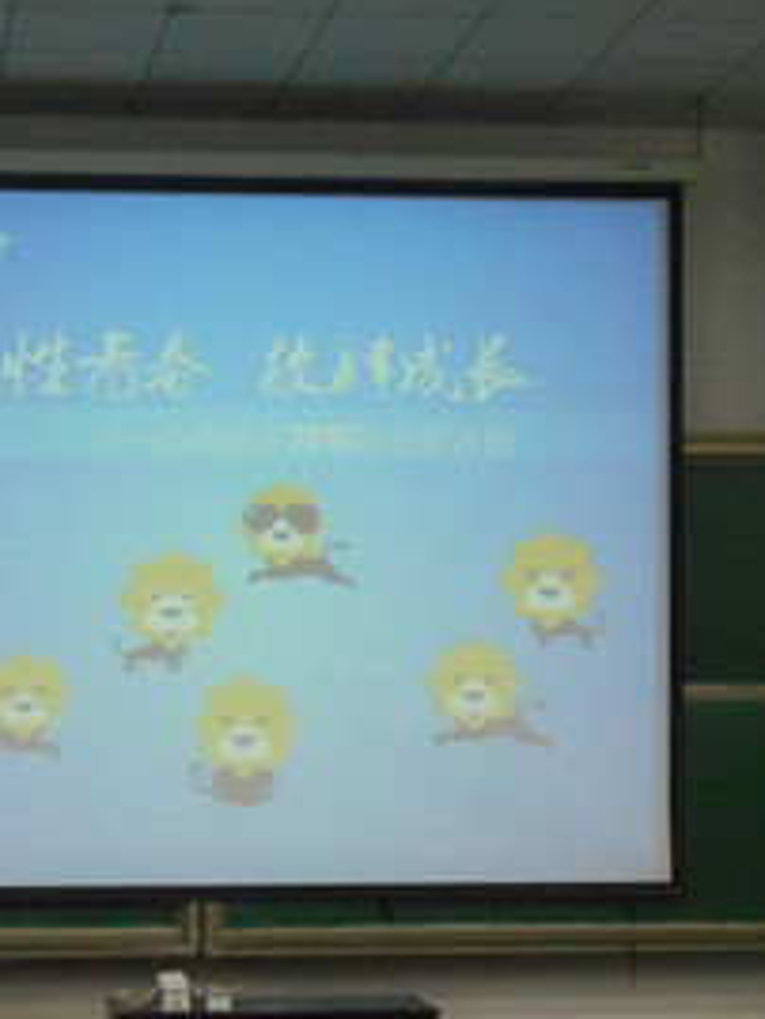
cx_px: 129
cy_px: 669
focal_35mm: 91
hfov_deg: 16.1
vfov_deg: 21.5
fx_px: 2679
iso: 800
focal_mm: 8.8
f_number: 4.8
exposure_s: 1/60
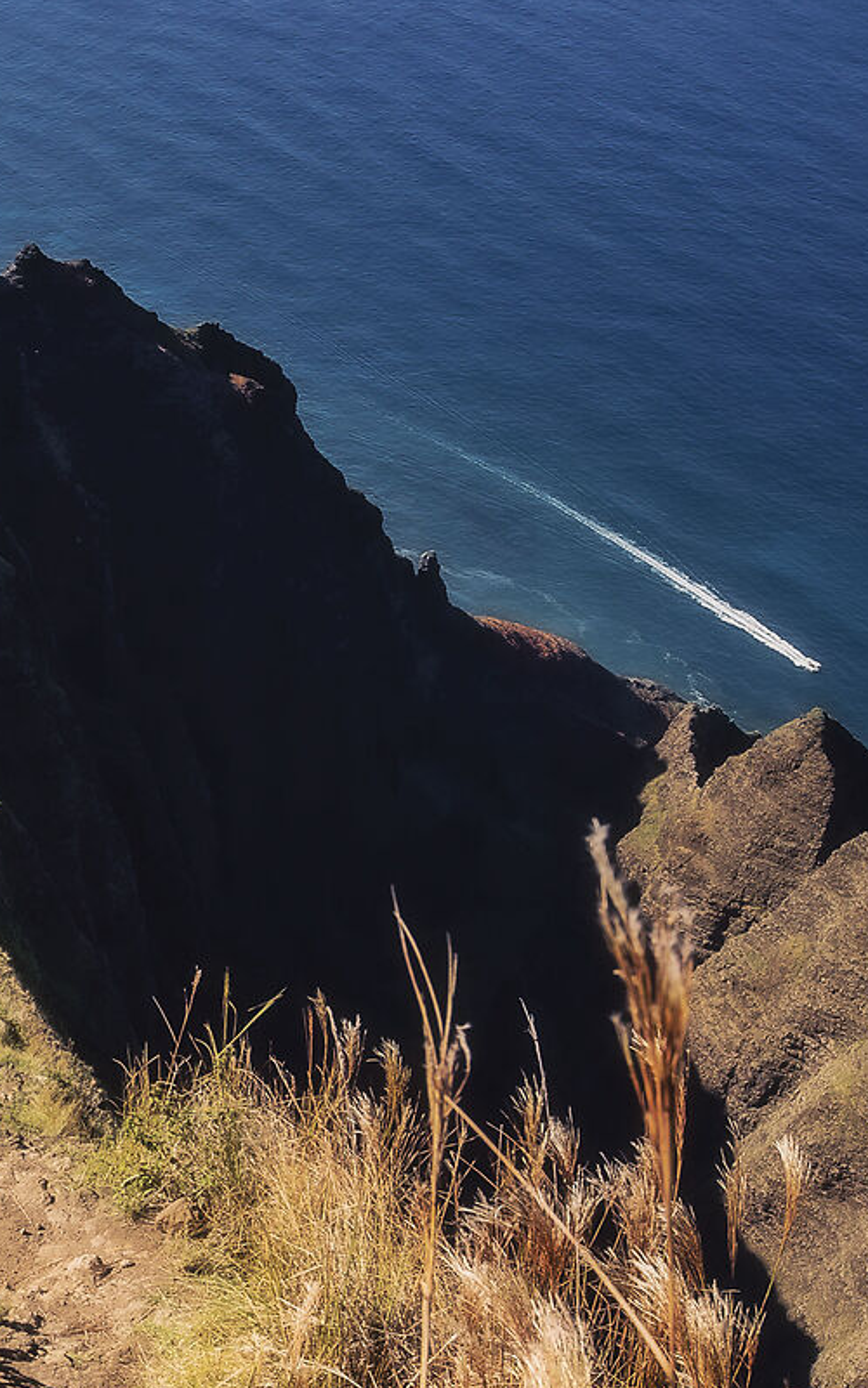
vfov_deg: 38.8
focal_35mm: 52
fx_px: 1968
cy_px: 786
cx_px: -233
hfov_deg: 22.5
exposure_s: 1/125
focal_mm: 17
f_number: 8
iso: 100
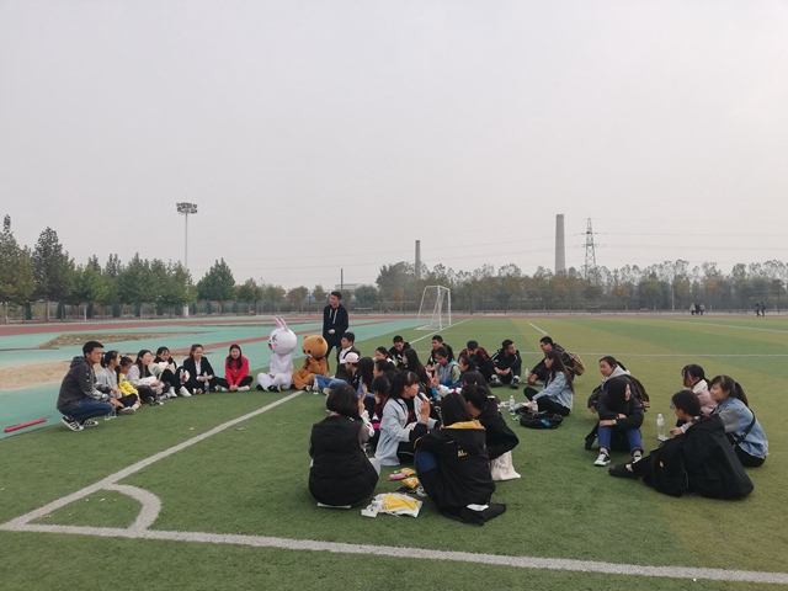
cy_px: 296
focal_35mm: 27
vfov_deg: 51.4
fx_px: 615
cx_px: 394
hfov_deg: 65.3
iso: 50
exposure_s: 1/735
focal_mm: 3.81
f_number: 2.2
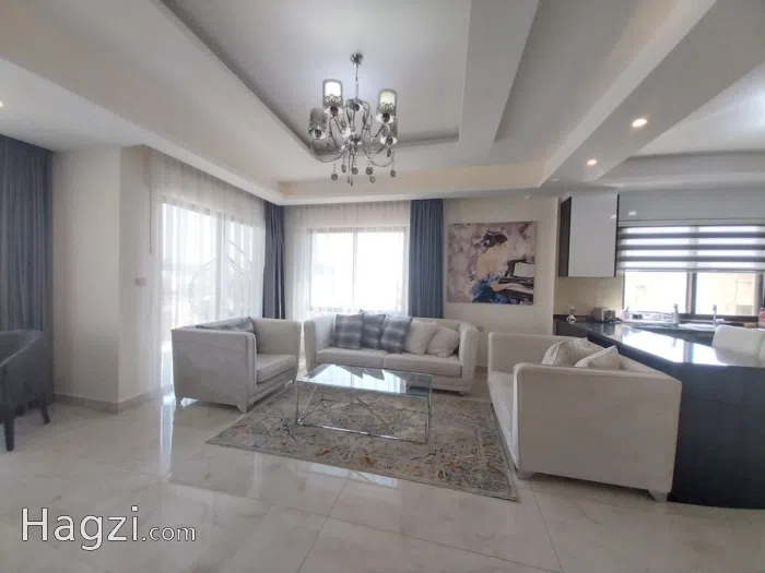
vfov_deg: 89.9
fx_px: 287
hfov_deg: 106.2
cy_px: 286
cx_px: 382
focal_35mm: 13
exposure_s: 1/100
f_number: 2.2
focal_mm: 1.3
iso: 100
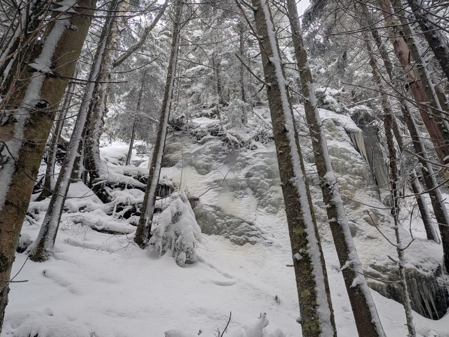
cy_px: 168
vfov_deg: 56.8
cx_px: 224
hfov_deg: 71.6
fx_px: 311
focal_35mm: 24
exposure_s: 1/306
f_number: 1.7
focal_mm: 4.53
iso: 22
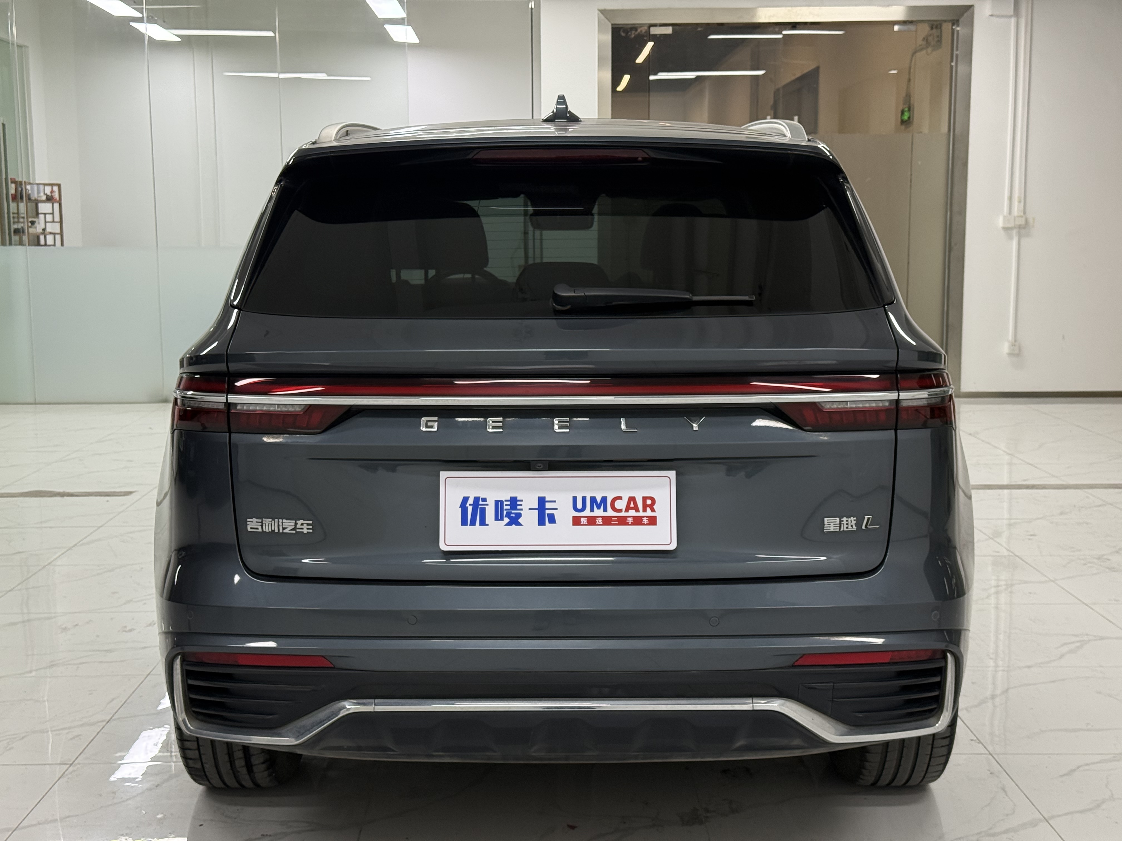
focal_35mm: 48
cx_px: 561
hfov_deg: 39.7
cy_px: 420
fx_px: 1556
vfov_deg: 30.3
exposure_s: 1/65
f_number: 1.78
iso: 125
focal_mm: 6.76
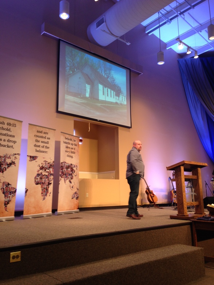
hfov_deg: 42.9
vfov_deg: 55.4
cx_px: 107
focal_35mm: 33
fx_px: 272
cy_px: 142
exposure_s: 1/20
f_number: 2.4
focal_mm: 4.12
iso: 50
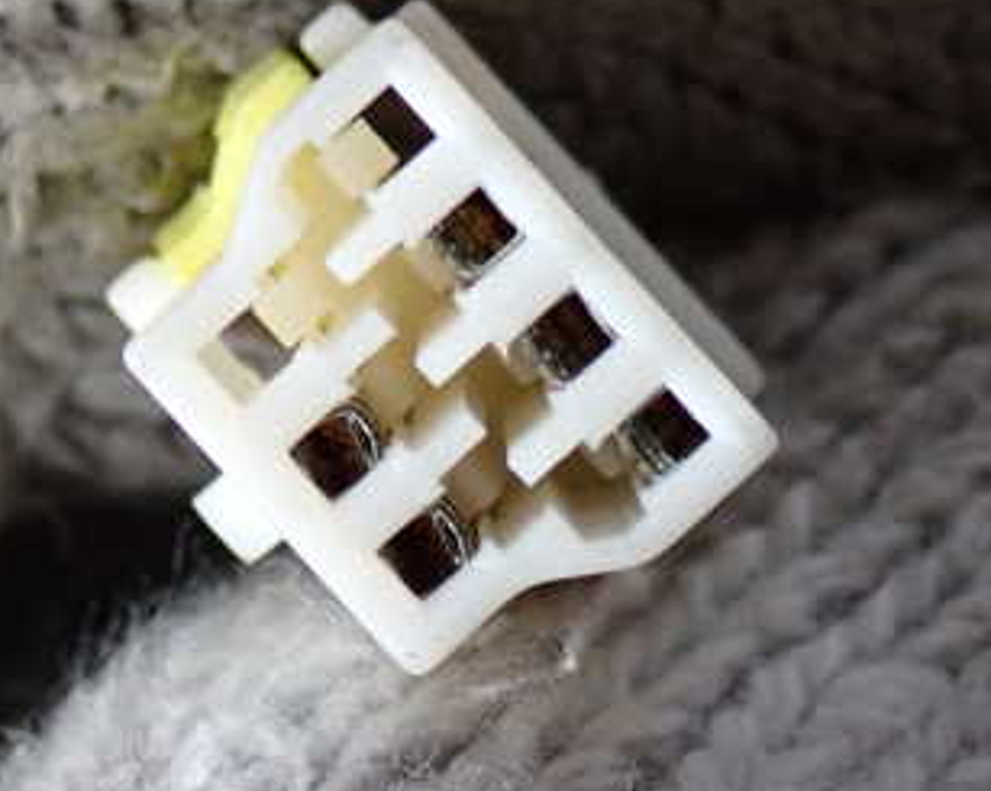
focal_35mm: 147
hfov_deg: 13.1
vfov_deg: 10.5
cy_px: 242
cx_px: 313
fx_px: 4307
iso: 500
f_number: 4.1
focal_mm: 13.65
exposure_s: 1/80
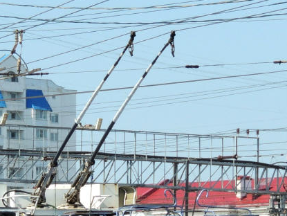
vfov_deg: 3.1
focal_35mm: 485
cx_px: 82
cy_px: 162
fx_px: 4025
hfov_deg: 4.1
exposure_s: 1/667
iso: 100
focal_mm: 27.6
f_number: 4.4
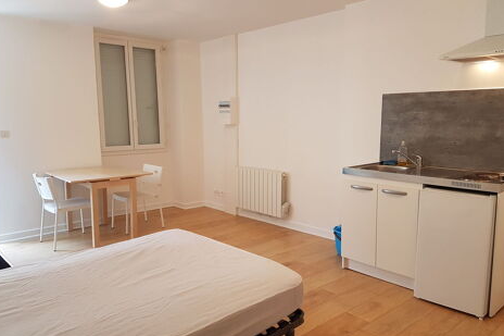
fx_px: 392
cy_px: 170
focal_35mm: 28
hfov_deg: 65.5
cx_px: 249
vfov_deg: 46.4
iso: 100
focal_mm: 4.2
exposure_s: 1/50
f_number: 1.7
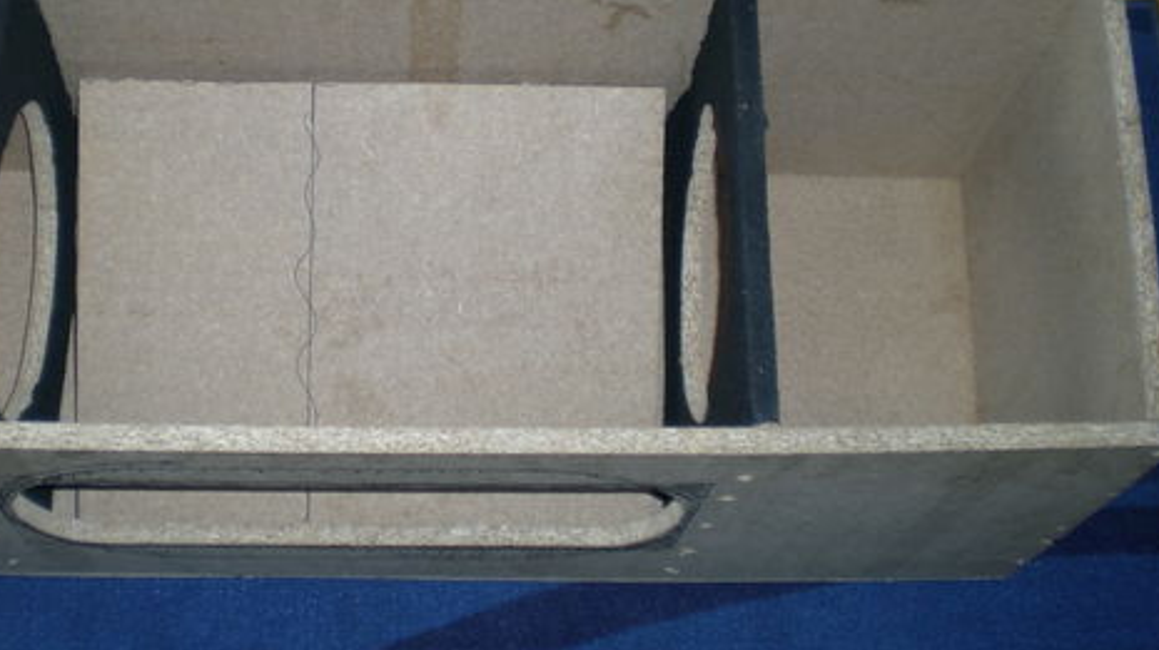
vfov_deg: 20.9
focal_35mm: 57
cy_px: 194
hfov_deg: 36.3
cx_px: 399
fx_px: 1751
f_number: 3.1
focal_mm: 6.3
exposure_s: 1/92
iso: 58
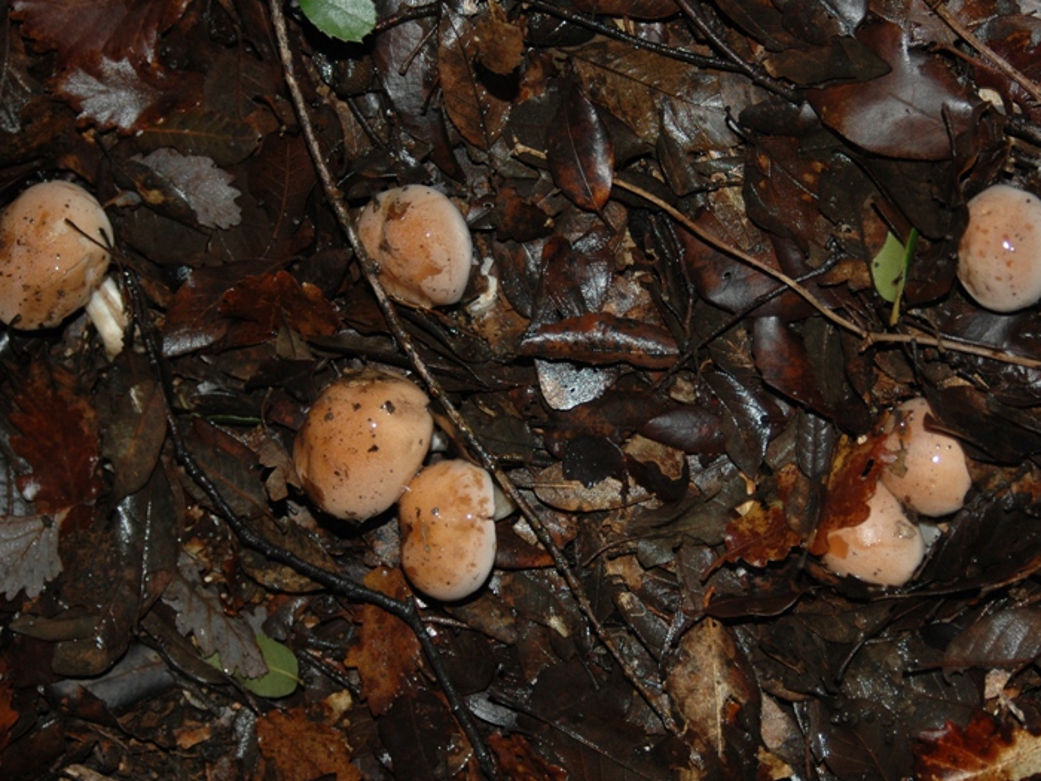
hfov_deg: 24.7
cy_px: 391
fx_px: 2376
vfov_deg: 18.7
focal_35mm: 79
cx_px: 541
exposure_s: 1/60
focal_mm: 48
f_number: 4.2
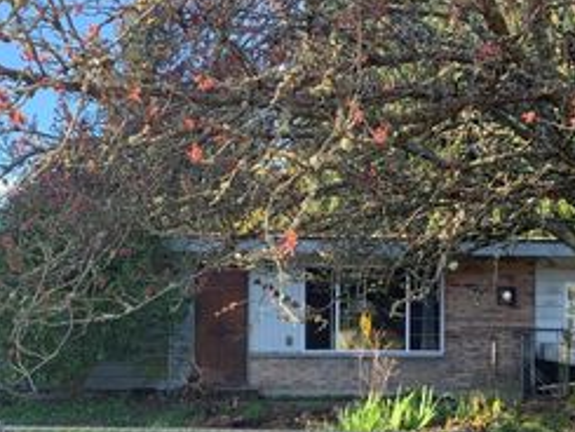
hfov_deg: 36.2
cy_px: 313
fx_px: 881
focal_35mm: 53
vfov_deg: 27.2
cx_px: 282
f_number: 1.8
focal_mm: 4.25
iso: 25
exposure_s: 1/208
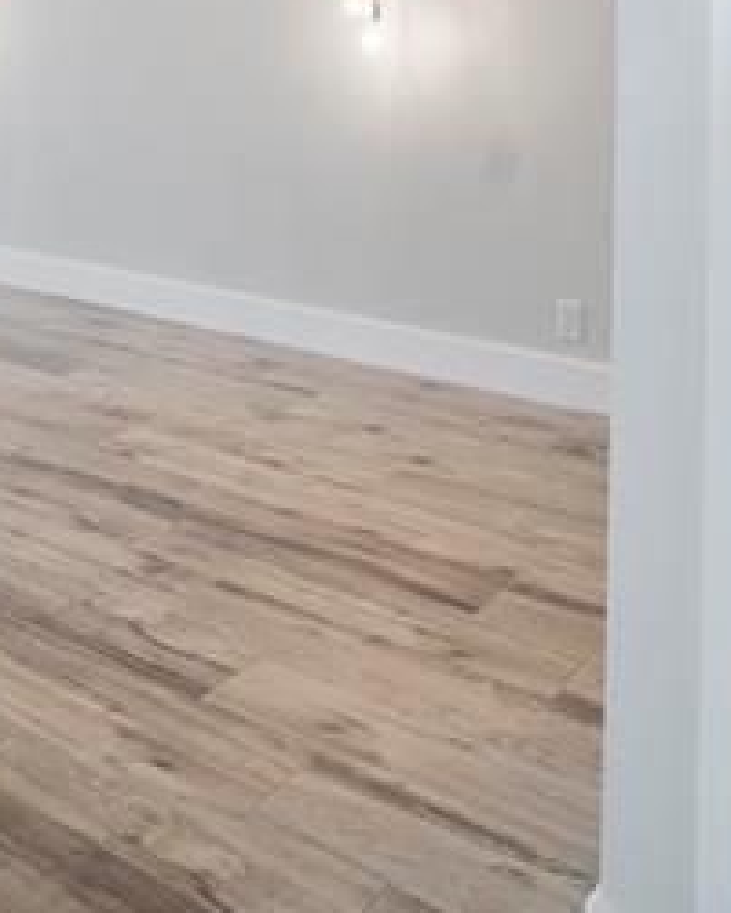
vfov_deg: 36.7
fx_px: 1217
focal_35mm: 45
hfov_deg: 32.8
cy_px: -13
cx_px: 186
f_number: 11
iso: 250
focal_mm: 10
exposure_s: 1/20
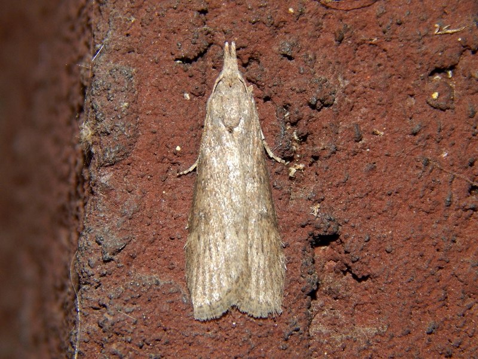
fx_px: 2541
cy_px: 180
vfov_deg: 8.1
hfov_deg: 10.7
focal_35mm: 184
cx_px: 239
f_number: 10.5
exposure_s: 1/30
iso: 200
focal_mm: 32.8
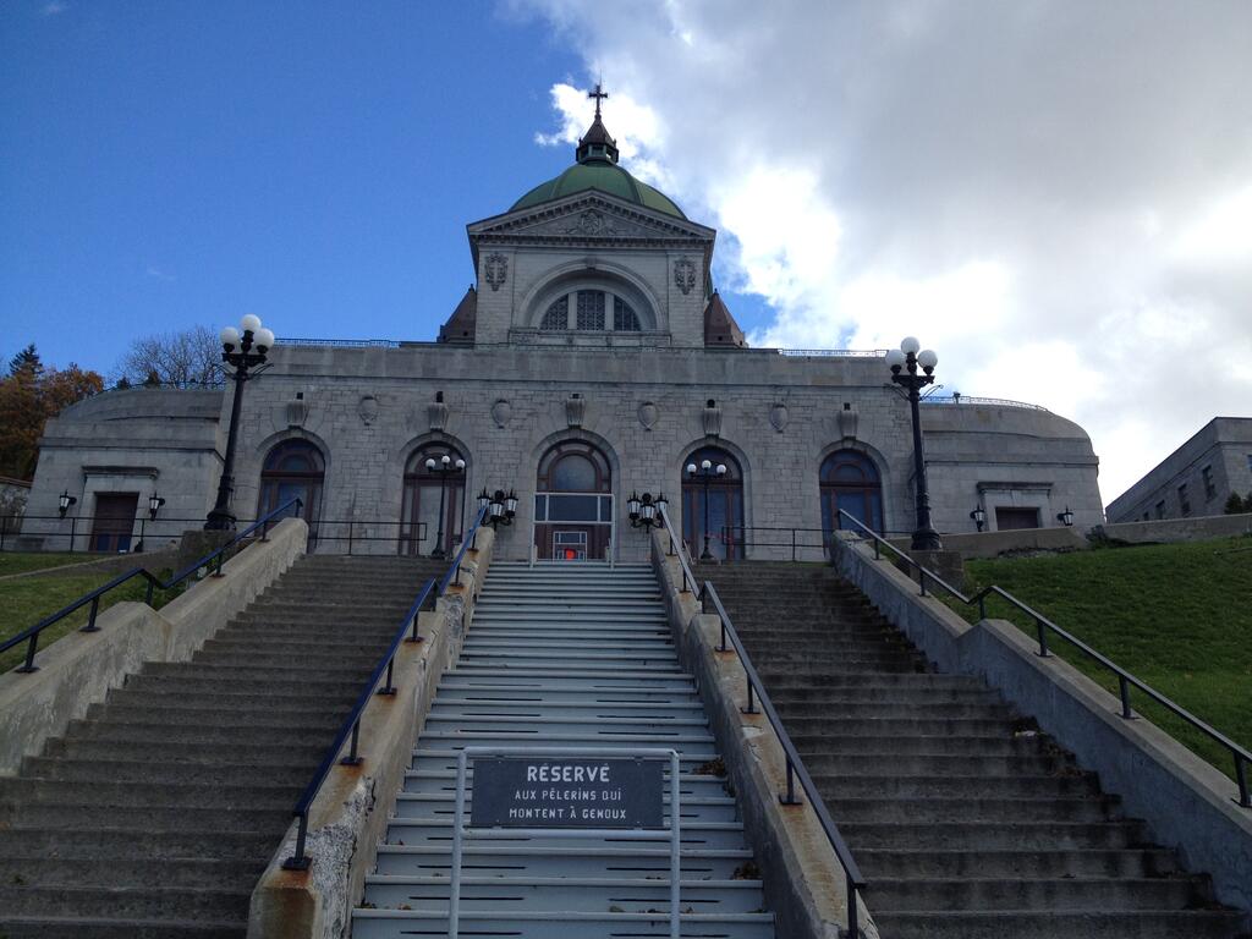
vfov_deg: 40.7
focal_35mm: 35
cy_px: 470
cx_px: 626
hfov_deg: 52.6
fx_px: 1266
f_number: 2.4
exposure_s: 1/968
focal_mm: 4.28
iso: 50
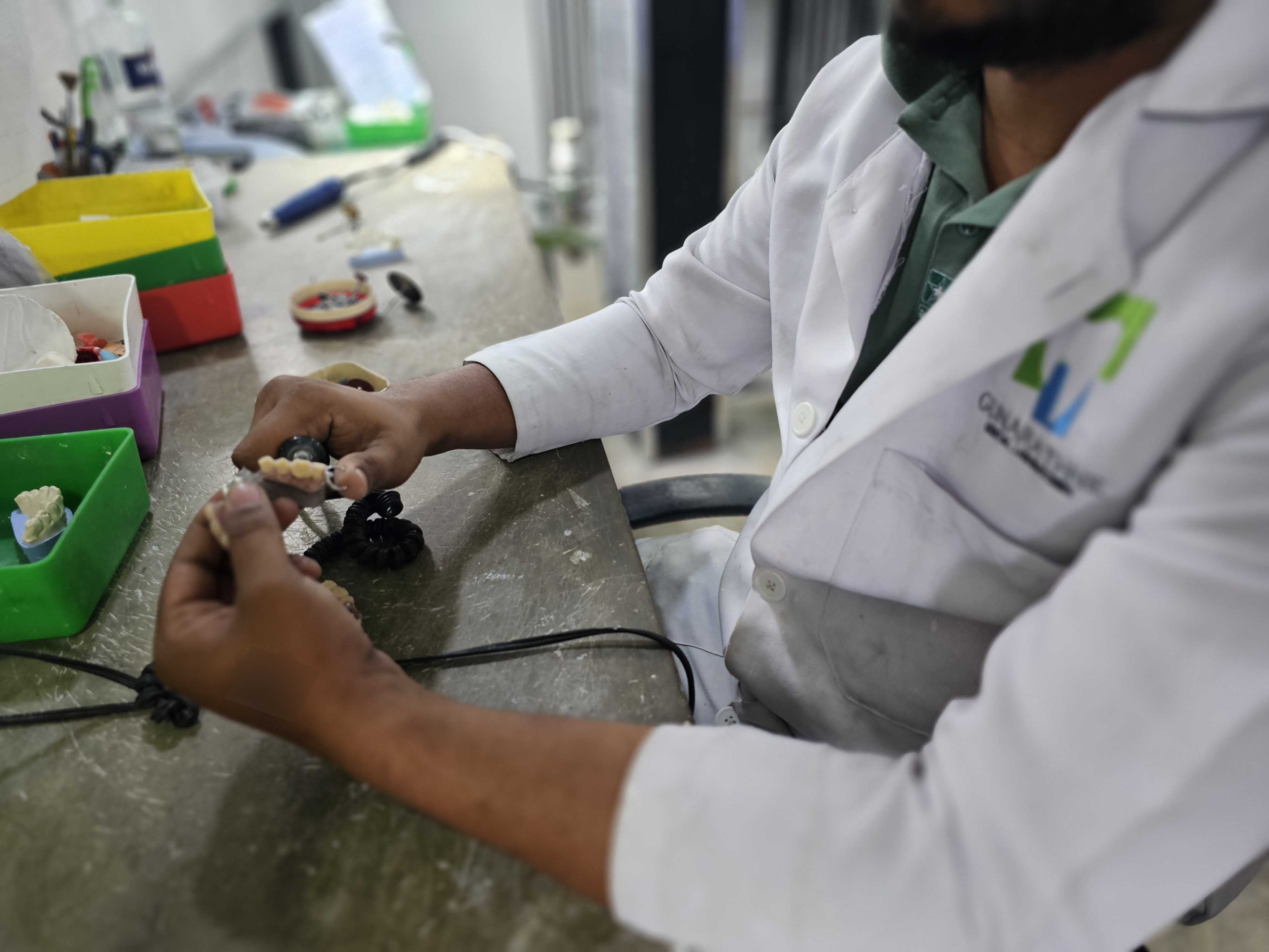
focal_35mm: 23
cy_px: 476
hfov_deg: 73.9
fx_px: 843
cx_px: 634
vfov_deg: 58.9
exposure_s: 1/100
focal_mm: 6.3
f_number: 1.7
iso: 200
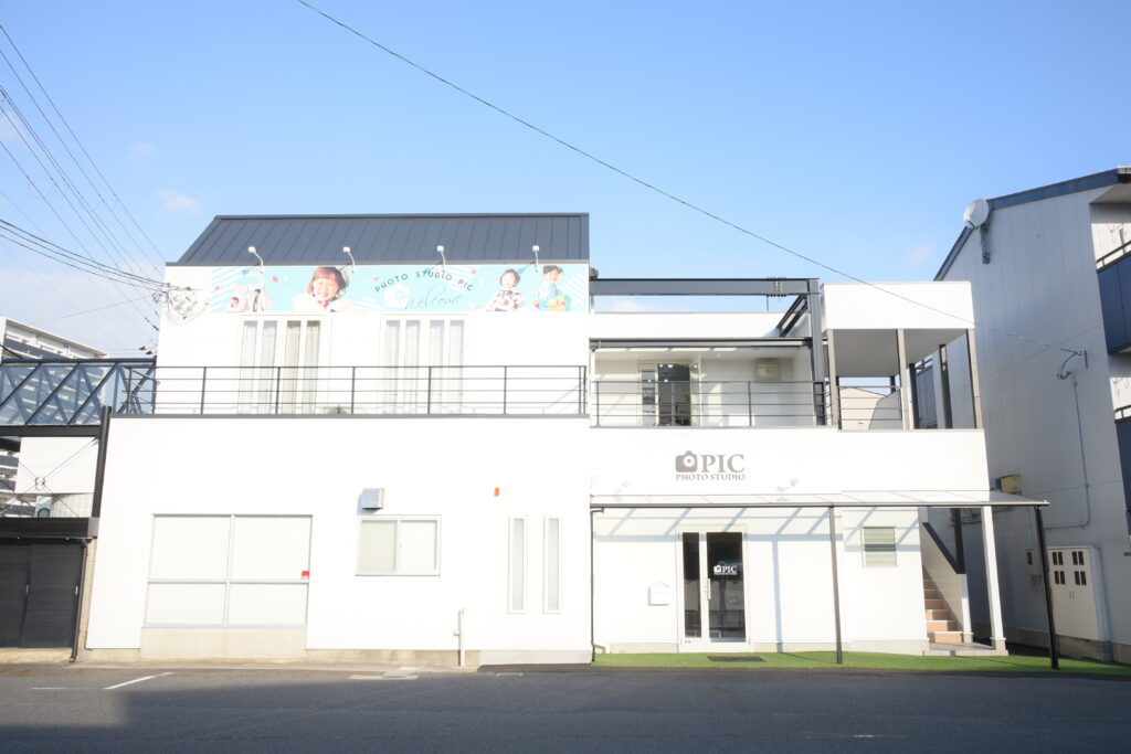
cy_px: 377
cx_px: 566
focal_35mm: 30
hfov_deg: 61.9
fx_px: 943
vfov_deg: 43.6
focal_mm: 30
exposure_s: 1/160
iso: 500
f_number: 14
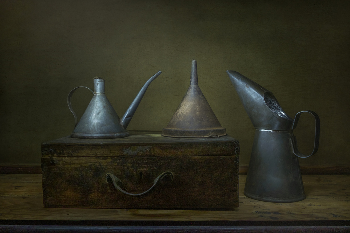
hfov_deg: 58.7
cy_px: 116
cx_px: 175
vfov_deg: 41.1
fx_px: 311
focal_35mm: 32
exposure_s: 15
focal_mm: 21.4
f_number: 11
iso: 200
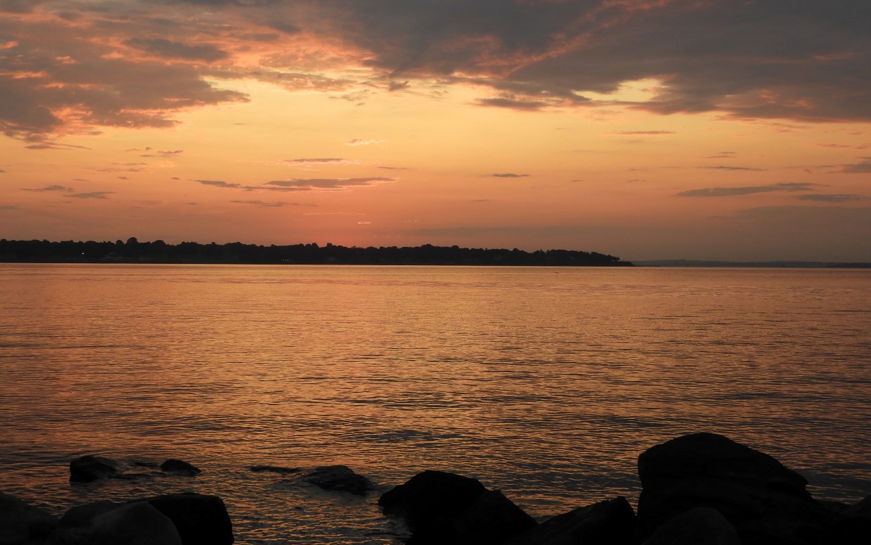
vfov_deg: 23.9
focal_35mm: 54
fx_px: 1282
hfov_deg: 37.5
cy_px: 219
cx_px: 379
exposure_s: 1/125
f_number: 4
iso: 100
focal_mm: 8.1
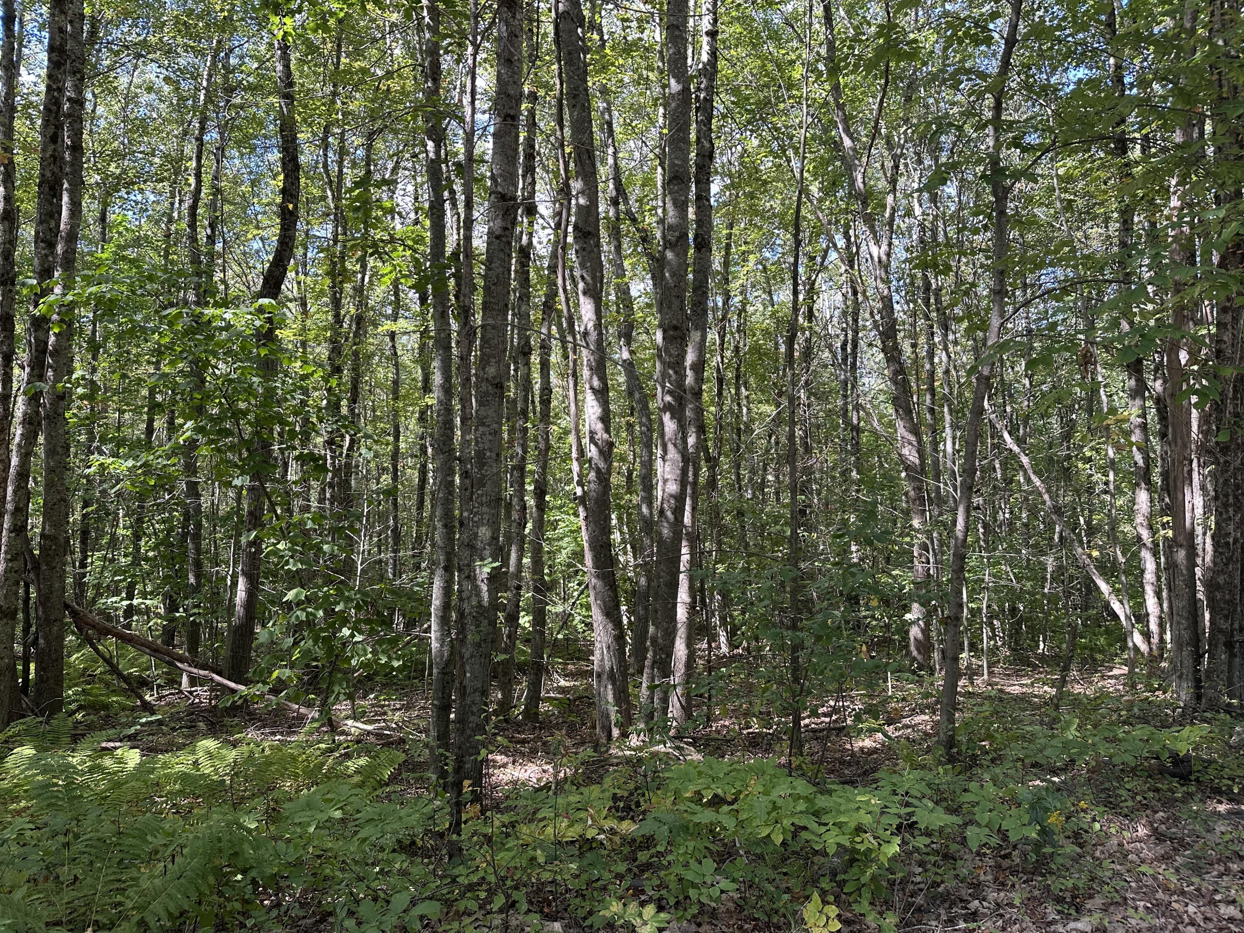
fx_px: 862
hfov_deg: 71.6
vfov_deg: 56.8
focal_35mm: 24
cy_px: 466
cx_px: 622
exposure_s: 1/238
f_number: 1.78
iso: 64
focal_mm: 6.86
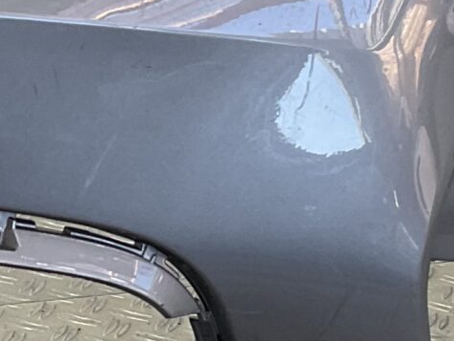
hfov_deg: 12.5
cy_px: 156
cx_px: 31
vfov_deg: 9.5
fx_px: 2046
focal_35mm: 156
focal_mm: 3
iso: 25
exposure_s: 1/120
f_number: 1.8
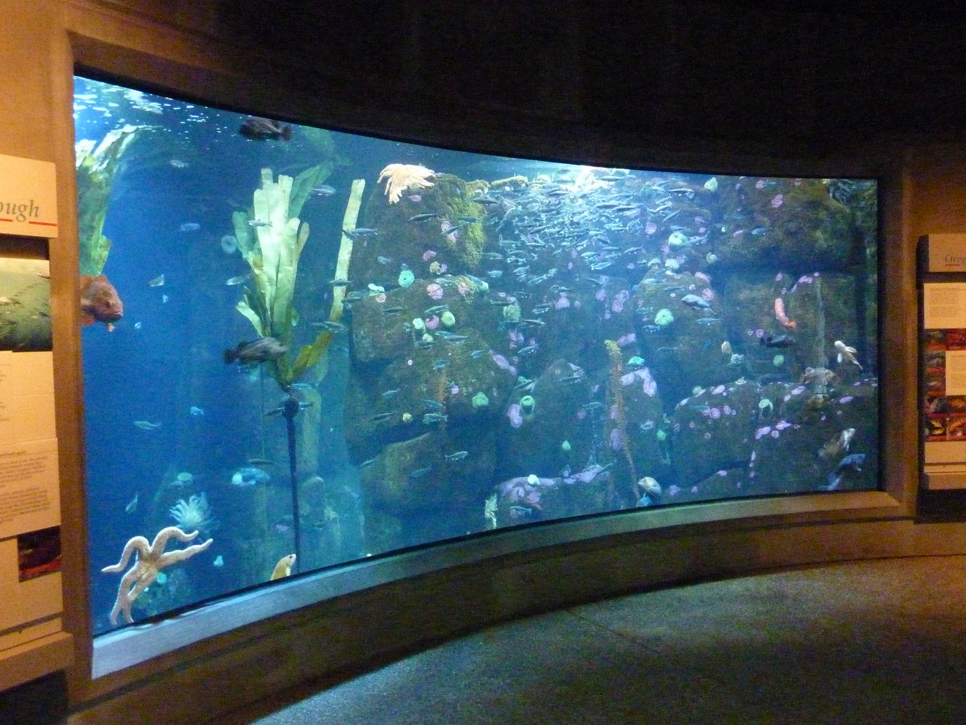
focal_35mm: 29
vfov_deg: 48.2
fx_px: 809
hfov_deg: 61.7
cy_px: 362
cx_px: 483
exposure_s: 1/8
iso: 1600
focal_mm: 4.7
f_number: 3.4
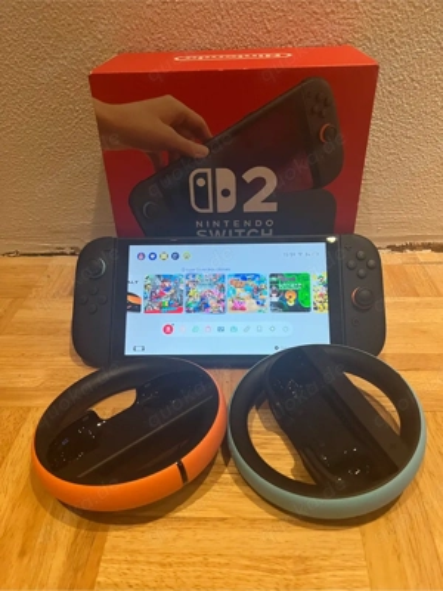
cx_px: 222
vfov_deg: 67.3
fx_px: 444
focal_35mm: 26
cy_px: 296
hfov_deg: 53.1
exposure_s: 1/50
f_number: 1.6
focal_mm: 5.1
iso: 400
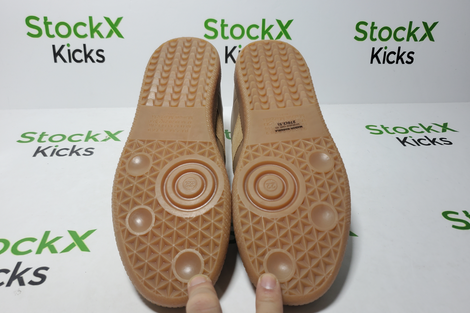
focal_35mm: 28
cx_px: 241
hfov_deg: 65.5
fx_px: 366
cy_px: 158
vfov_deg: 46.4
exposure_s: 1/486
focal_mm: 4.3
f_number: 1.5
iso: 50
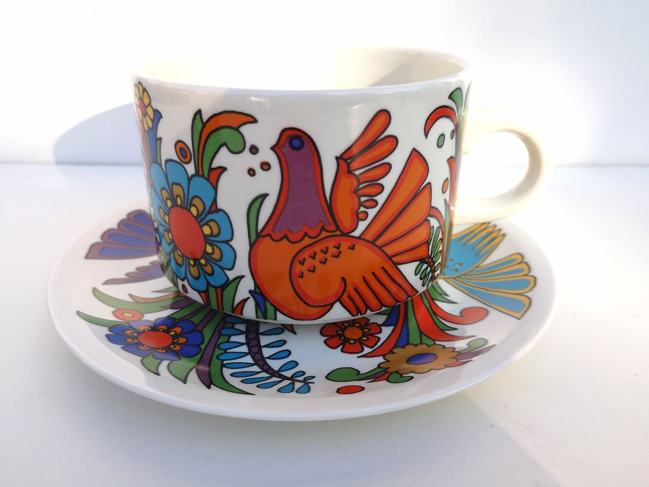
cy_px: 244
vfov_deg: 51.4
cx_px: 324
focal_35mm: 27
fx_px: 506
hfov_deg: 65.3
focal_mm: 3.95
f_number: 1.8
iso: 80
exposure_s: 1/900
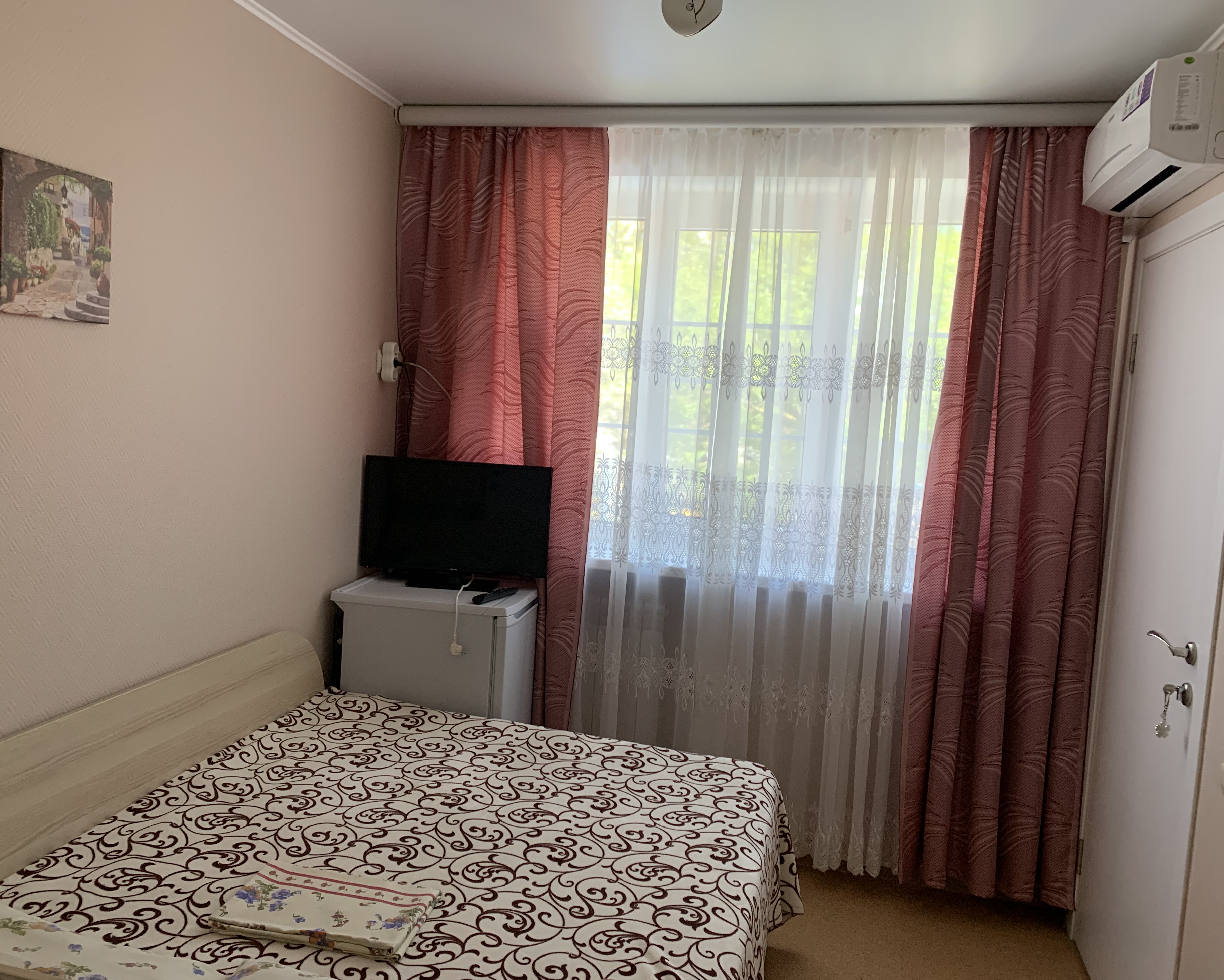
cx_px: 572
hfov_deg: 62.1
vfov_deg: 51.5
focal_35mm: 28
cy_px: 489
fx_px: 1014
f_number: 1.8
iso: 100
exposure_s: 1/104
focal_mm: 4.25
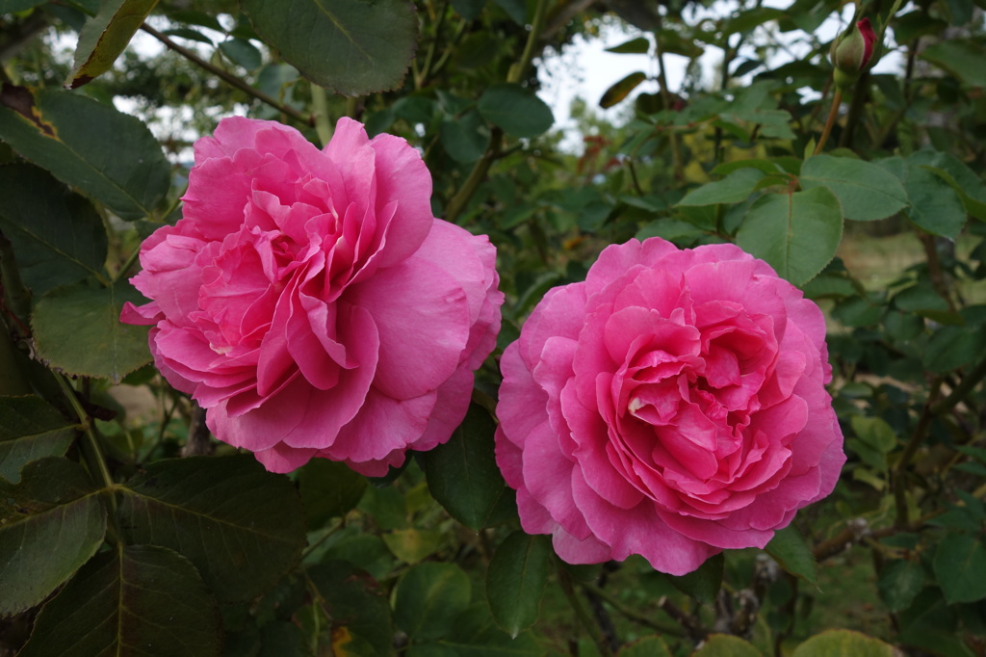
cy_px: 328
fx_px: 767
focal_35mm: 28
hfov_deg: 65.5
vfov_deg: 46.4
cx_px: 493
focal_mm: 10.4
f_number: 5.6
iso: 125
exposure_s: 1/200
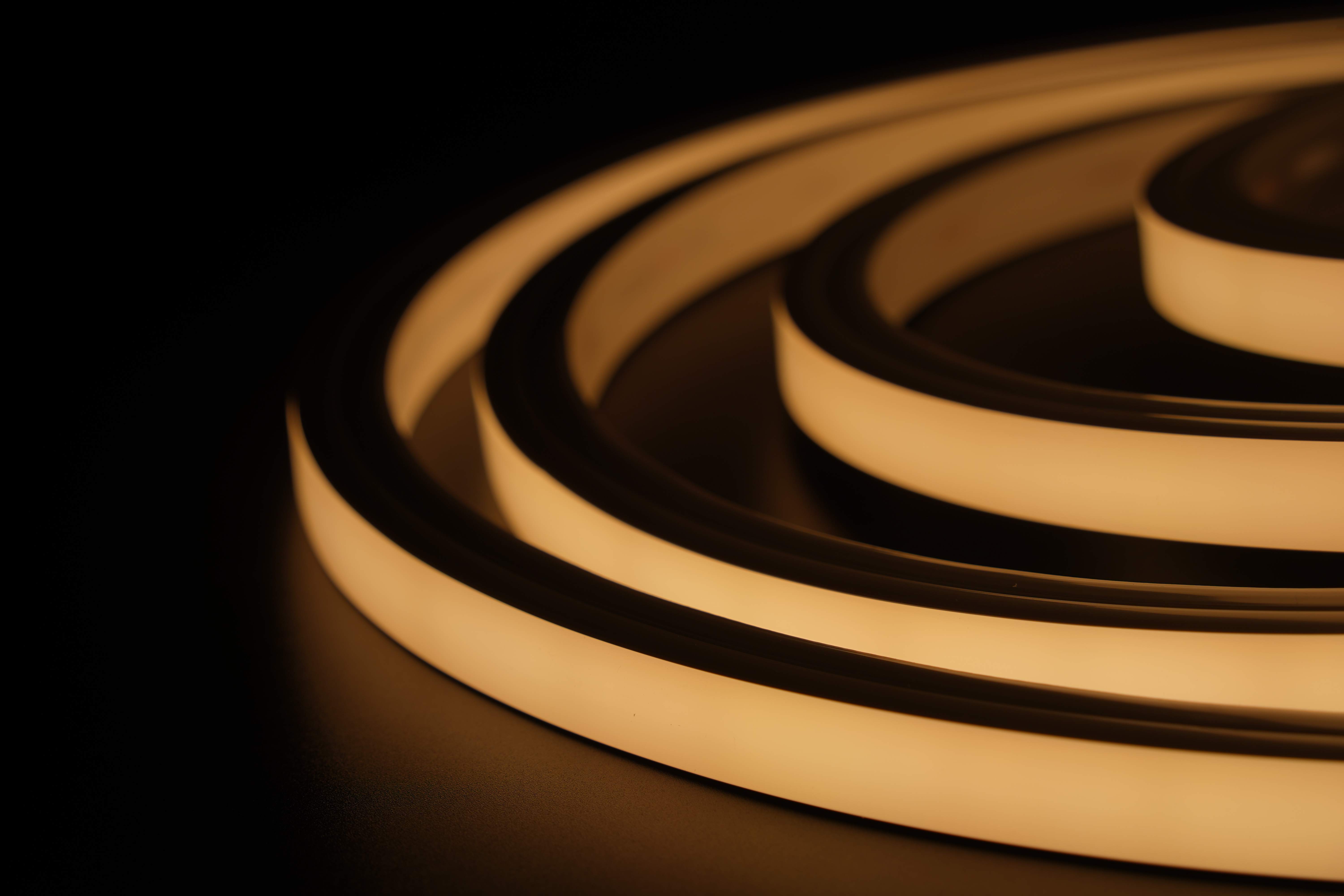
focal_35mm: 103
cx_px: 672
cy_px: 448
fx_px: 3845
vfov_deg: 13.3
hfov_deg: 19.8
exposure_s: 1/250
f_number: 8
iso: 50
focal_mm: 103
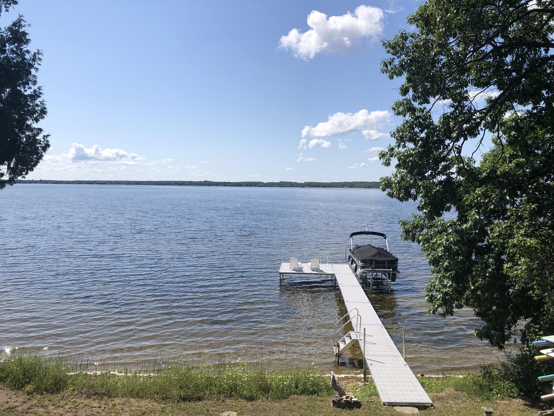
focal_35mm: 28
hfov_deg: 63.4
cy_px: 208
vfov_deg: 49.7
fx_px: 448
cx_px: 277
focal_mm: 3.99
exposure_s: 1/3472
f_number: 1.8
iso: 25
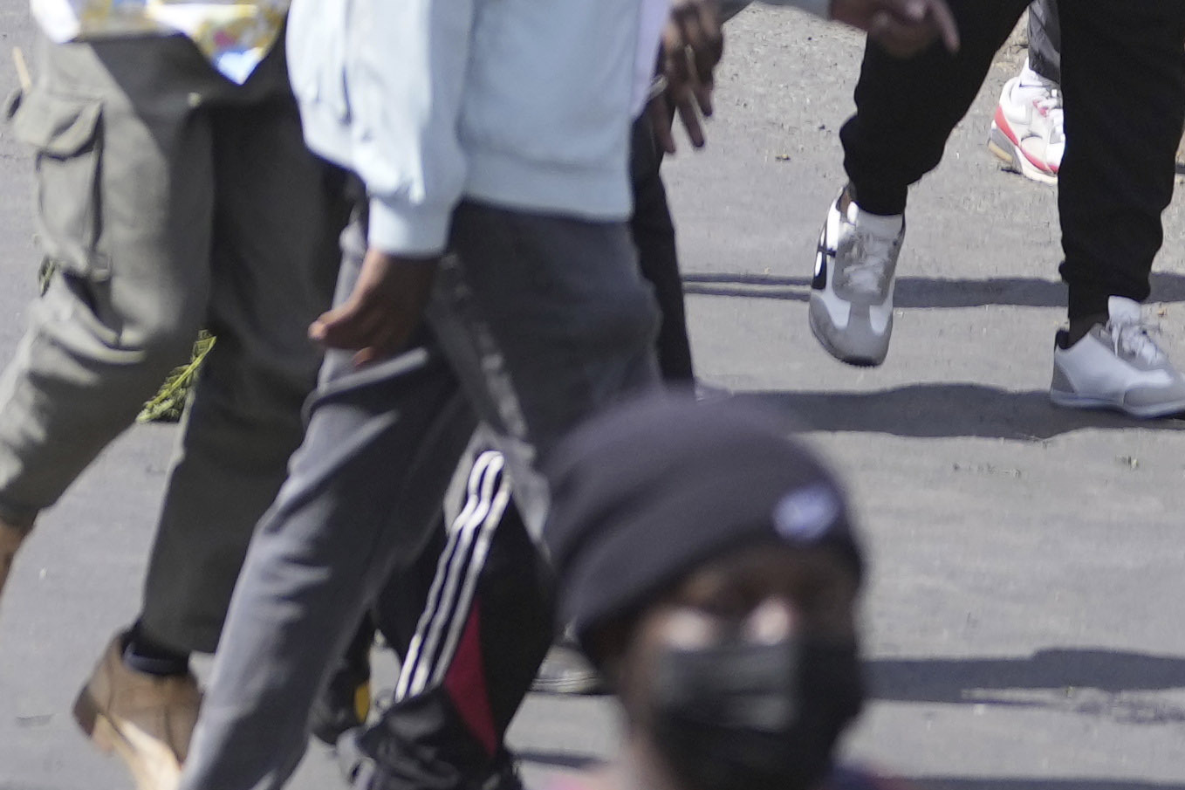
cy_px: -1453
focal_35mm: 757
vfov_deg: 1.8
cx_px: -1354
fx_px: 24913
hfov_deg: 2.7
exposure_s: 1/5000
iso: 400
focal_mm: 119
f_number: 3.2
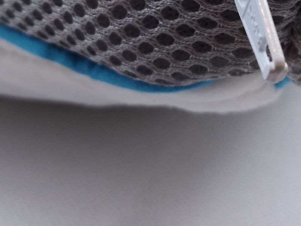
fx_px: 591
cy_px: -31
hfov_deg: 28.5
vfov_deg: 20.5
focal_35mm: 68
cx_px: 145
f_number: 2.2
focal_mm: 3.46
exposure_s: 1/33.3
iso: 134
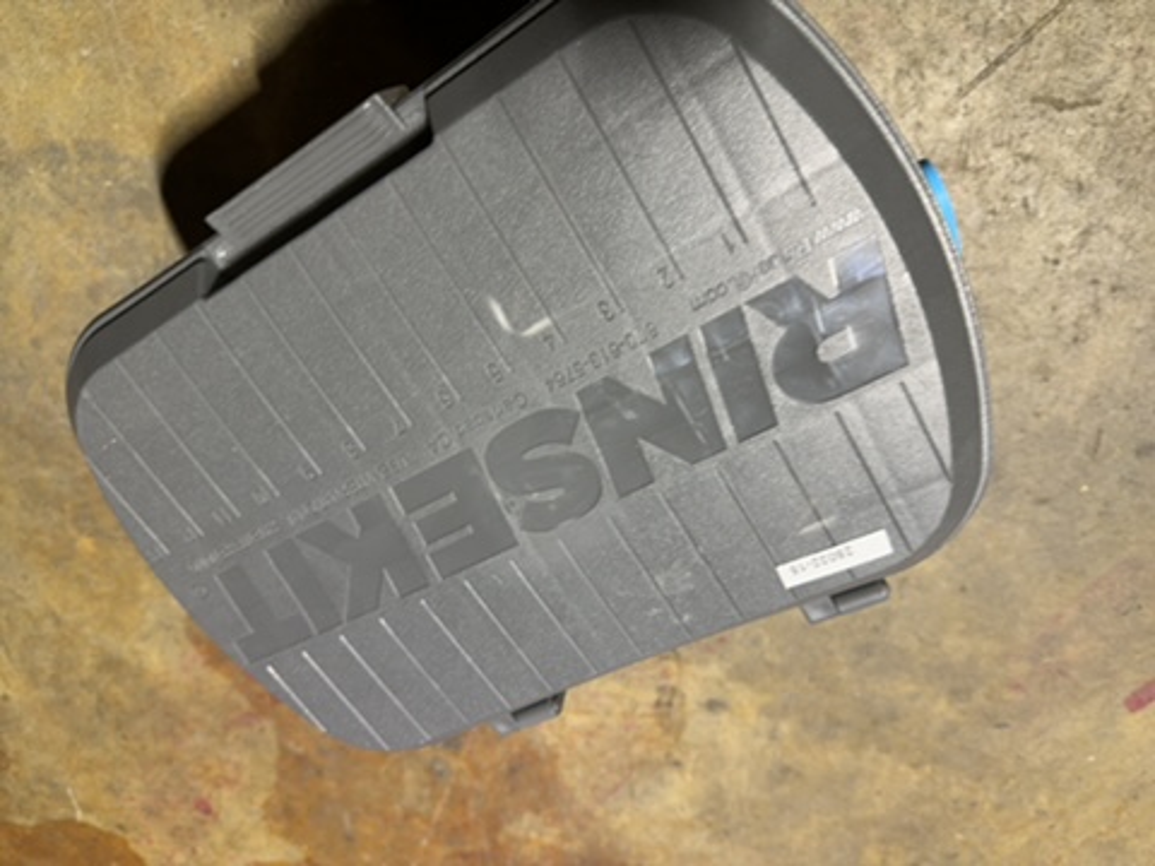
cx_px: 578
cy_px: 433
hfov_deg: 71.6
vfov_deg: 56.8
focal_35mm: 24
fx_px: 801
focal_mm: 6.76
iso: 80
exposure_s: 1/30
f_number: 1.78
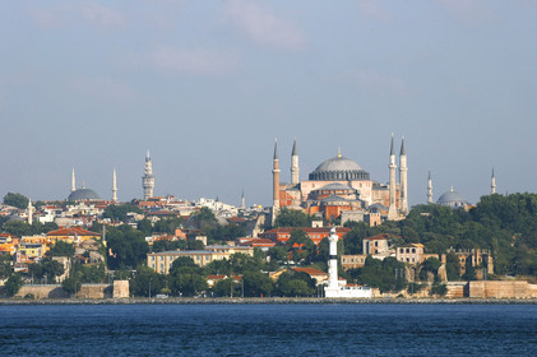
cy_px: 178
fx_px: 4471
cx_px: 268
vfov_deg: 4.6
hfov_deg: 6.9
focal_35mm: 300
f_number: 6.3
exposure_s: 1/640
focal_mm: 200
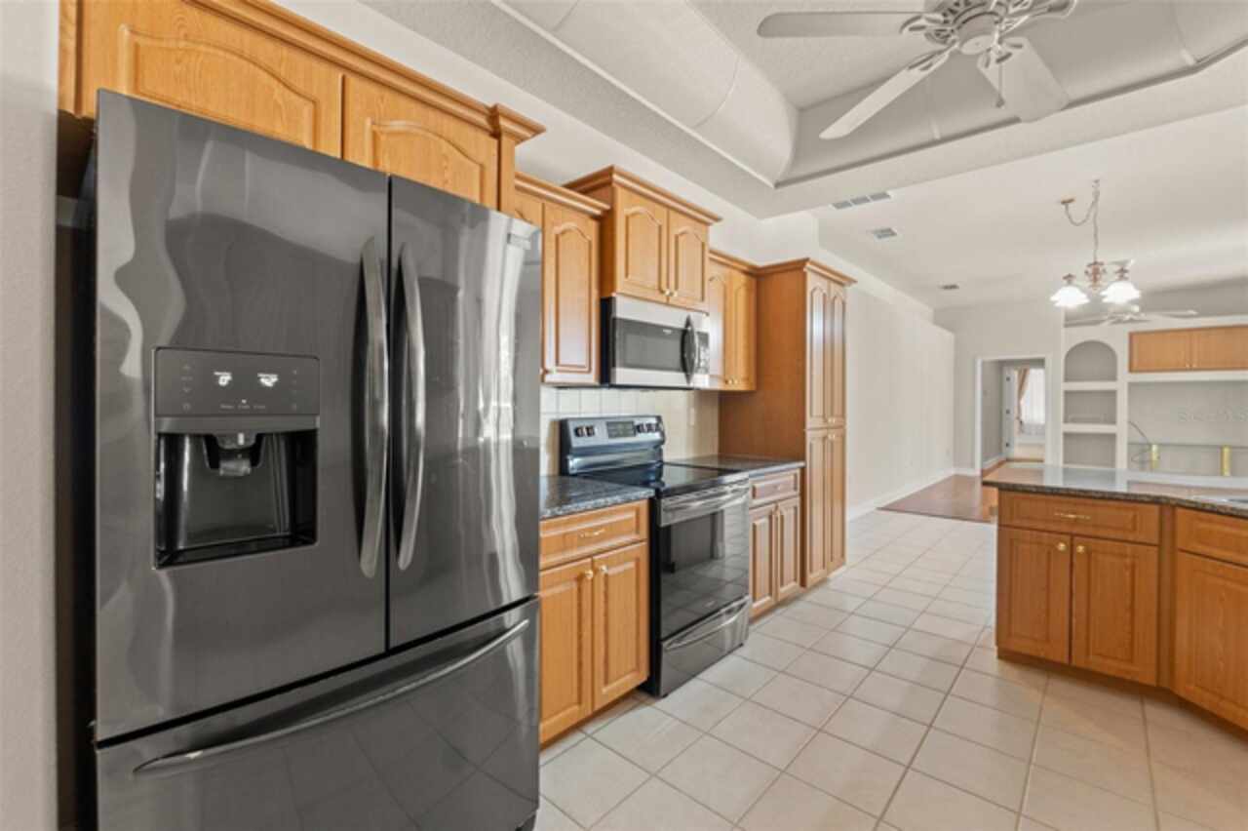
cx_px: 624
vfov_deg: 74.6
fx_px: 546
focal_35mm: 16
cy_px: 416
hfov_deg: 97.7
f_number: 7.1
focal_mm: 10.5
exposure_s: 1
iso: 400
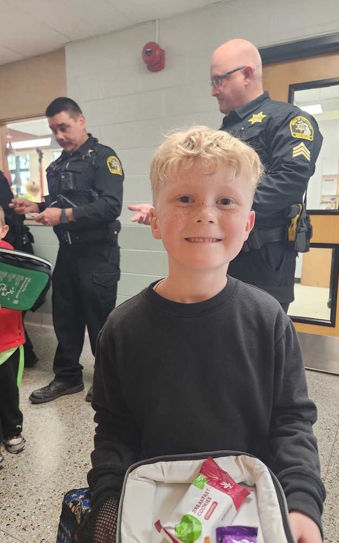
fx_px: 370
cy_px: 276
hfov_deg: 49.2
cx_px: 186
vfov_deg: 72.6
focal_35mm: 25
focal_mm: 5.4
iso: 800
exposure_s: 1/120
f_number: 1.8
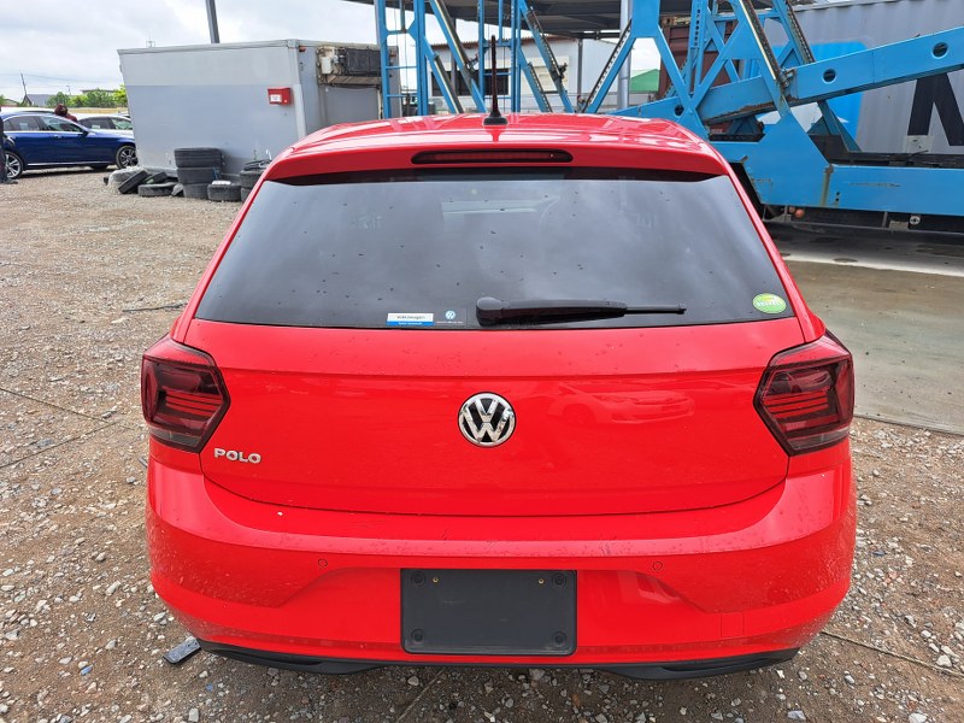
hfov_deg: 71.6
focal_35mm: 24
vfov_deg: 56.8
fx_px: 668
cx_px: 482
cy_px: 362
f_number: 1.8
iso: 50
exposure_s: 1/492
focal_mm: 5.23
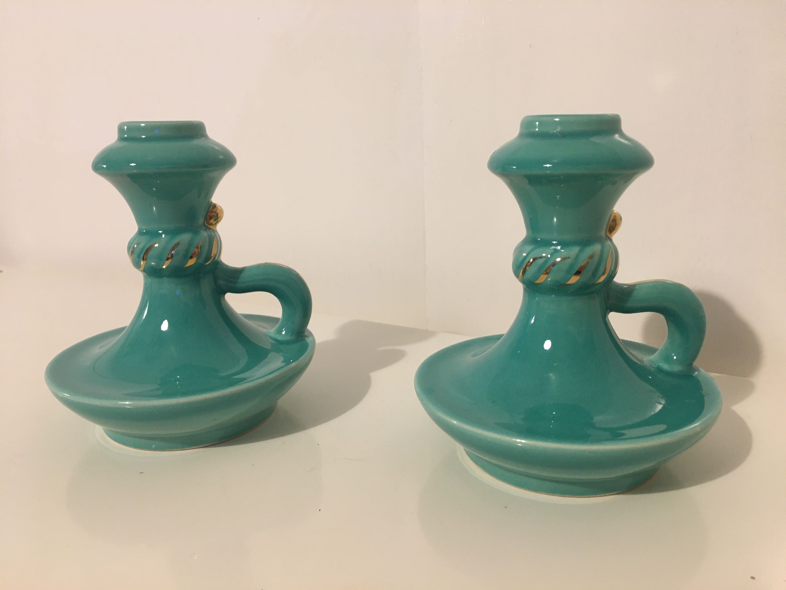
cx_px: 393
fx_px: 658
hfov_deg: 61.7
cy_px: 295
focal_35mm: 29
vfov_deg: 48.2
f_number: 2.2
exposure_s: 1/33
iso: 125
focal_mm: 4.15
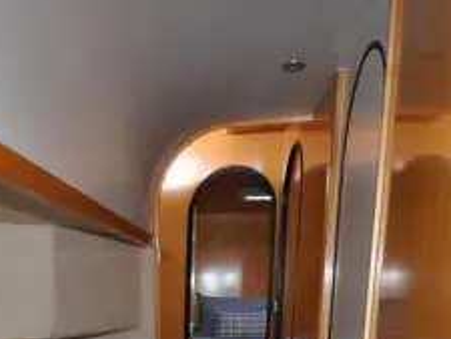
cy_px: 410
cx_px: 146
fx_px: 534
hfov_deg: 45.0
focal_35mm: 41
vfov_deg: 29.9
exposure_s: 1/60
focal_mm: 10
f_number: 3.5
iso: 800
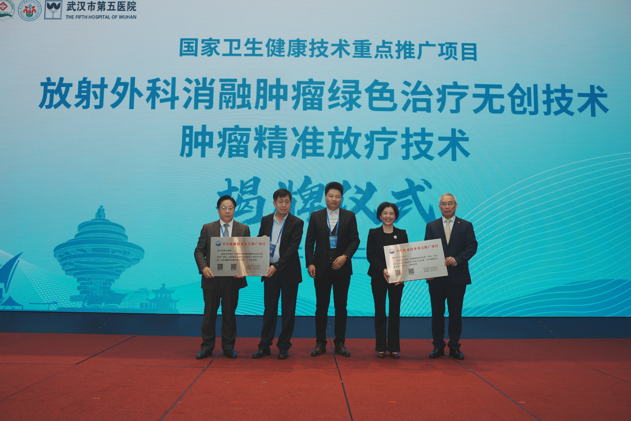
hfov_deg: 60.3
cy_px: 210
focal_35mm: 31
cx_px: 316
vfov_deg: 42.3
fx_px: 543
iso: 200
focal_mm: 31
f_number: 2.8
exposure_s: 1/200
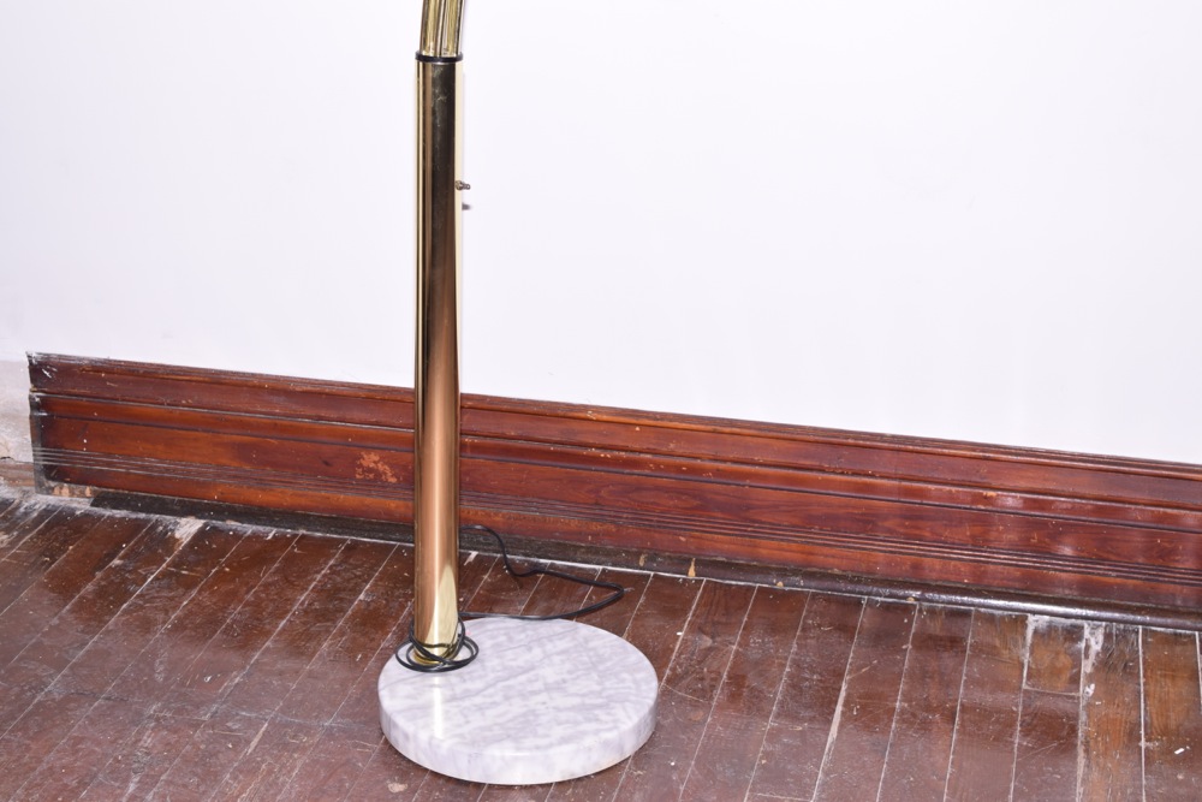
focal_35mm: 63
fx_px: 2104
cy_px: 401
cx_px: 601
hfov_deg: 31.9
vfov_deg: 21.6
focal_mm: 42
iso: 200
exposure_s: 1/125
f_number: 6.3
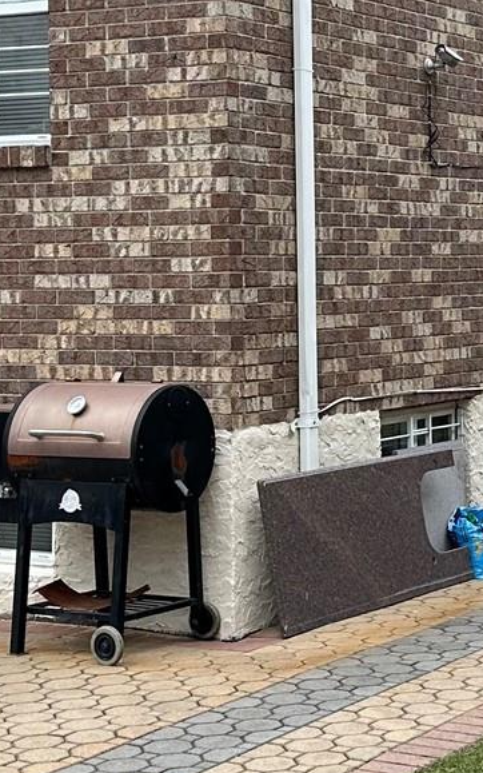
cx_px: 498
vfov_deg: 22.9
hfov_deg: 14.3
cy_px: 254
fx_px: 1895
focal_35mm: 90
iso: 80
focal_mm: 6.86
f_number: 1.78
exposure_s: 1/1131
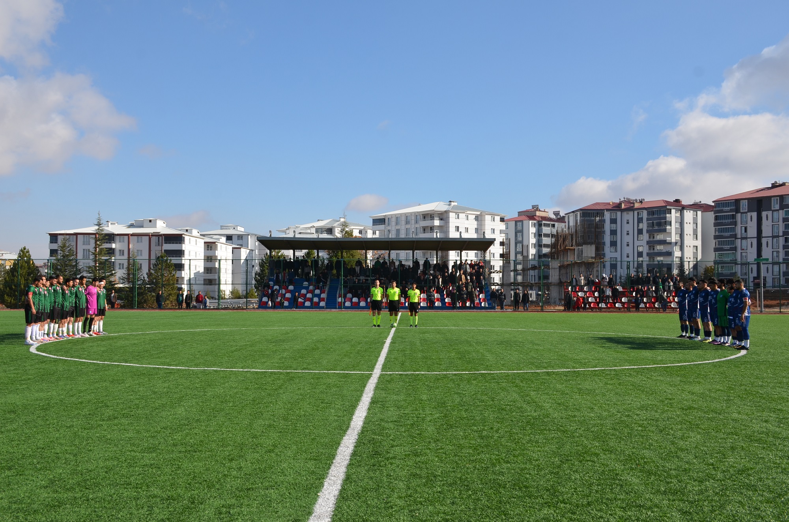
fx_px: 853
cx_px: 394
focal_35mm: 39
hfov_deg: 49.6
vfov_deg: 34.1
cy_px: 261
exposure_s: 1/250
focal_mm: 26
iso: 100
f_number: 8
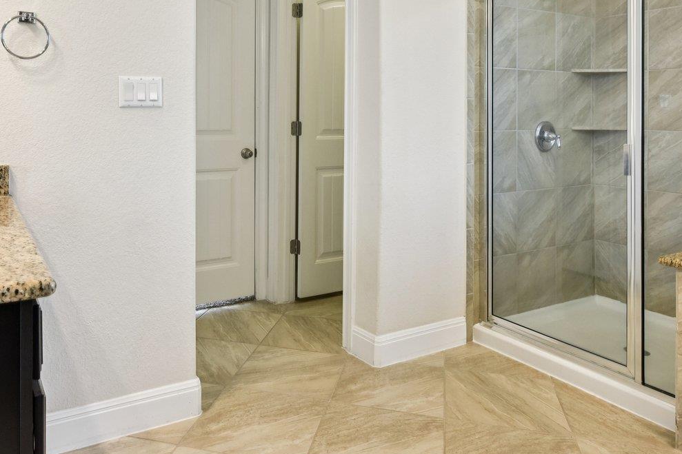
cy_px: 113
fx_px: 549
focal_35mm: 29
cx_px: 276
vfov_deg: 43.5
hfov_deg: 63.1
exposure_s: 1/15
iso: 400
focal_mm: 14
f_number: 8
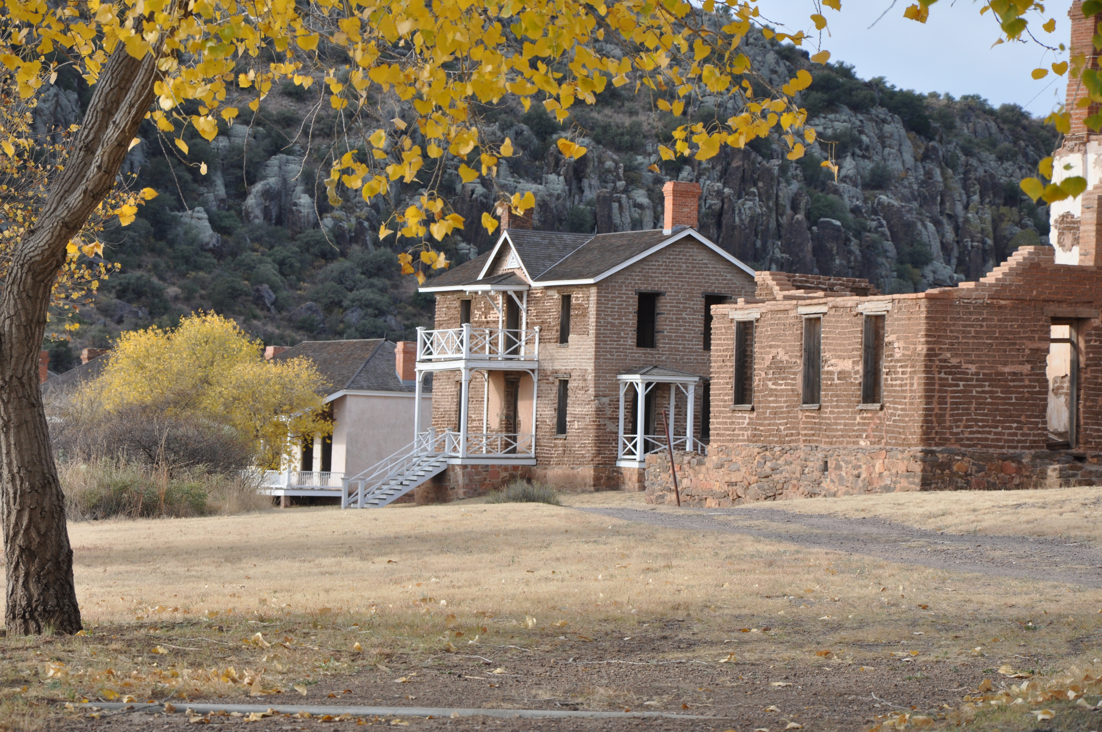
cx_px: 551
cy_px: 366
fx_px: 4815
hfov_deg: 13.1
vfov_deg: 8.7
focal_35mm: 158
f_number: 9
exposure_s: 1/320
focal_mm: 105
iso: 400
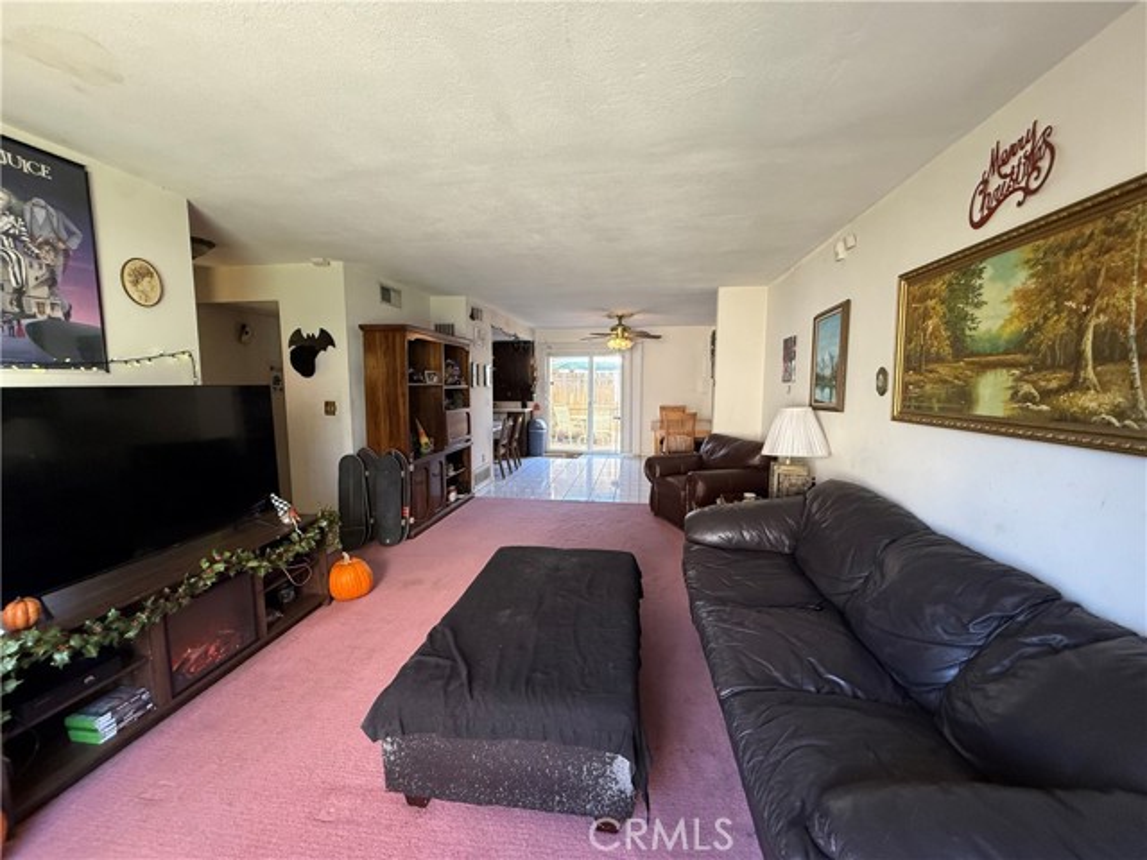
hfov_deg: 102.1
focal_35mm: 14
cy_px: 430
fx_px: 464
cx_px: 574
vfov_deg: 85.7
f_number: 2.2
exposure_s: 1/98
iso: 320
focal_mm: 2.22
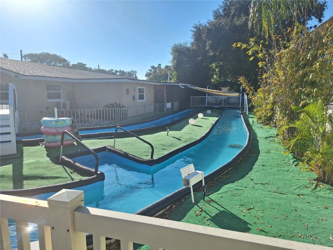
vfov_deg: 58.9
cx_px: 166
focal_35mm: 23
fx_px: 221
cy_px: 125
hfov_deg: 73.9
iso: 40
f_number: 1.8
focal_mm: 5.54
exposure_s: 1/3497
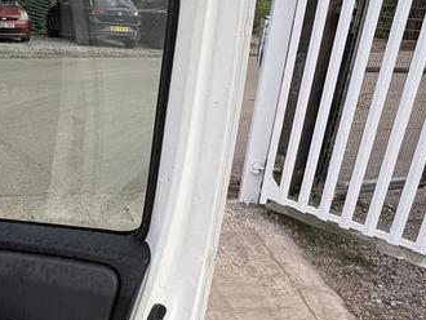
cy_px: 163
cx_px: 130
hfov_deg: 47.8
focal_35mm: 38
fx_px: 468
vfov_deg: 37.8
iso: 40
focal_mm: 2.22
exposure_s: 1/445
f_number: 2.2
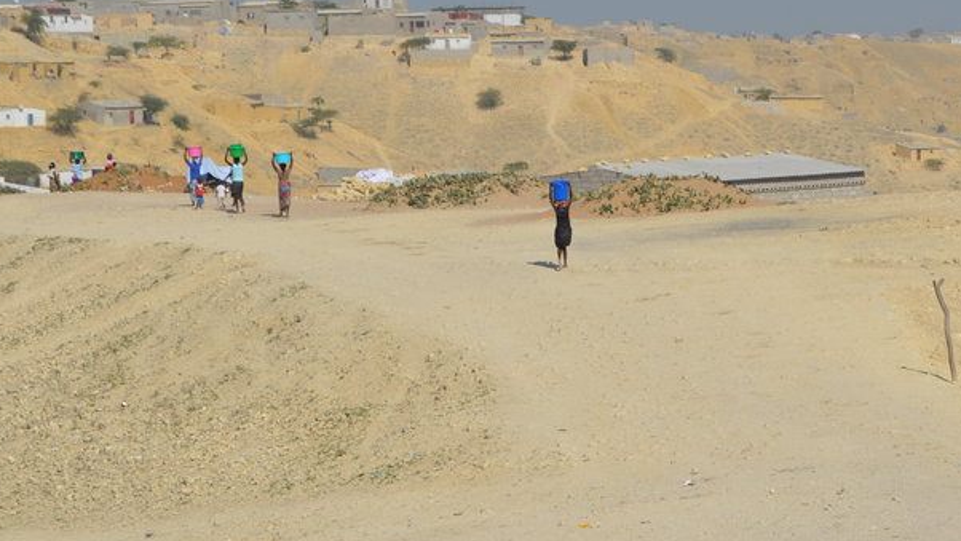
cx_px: 613
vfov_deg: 8.3
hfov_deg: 14.6
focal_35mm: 147
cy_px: 306
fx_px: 3744
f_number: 10
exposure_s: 1/500
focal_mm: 55
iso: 100
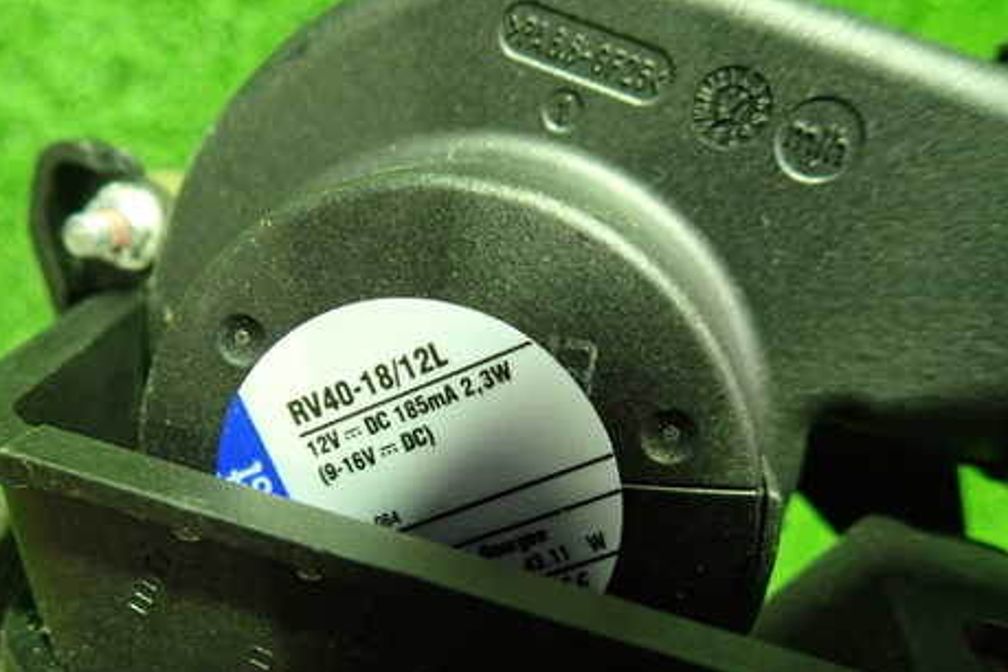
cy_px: 422
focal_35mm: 34
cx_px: 439
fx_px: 952
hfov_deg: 55.6
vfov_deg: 38.6
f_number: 2
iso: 640
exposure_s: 1/30
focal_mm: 4.5
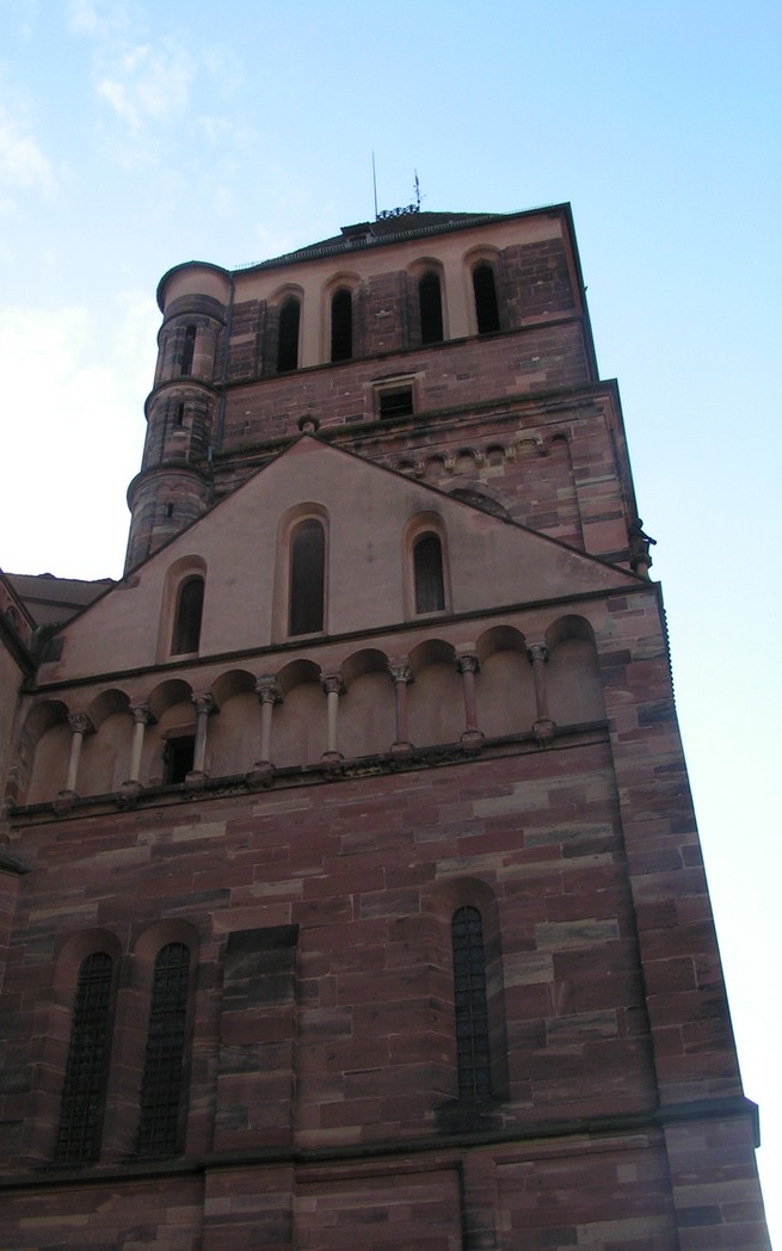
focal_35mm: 41
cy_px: 627
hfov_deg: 31.2
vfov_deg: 48.2
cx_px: 337
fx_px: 1398
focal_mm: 5.8
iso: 50
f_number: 5.6
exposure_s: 1/200
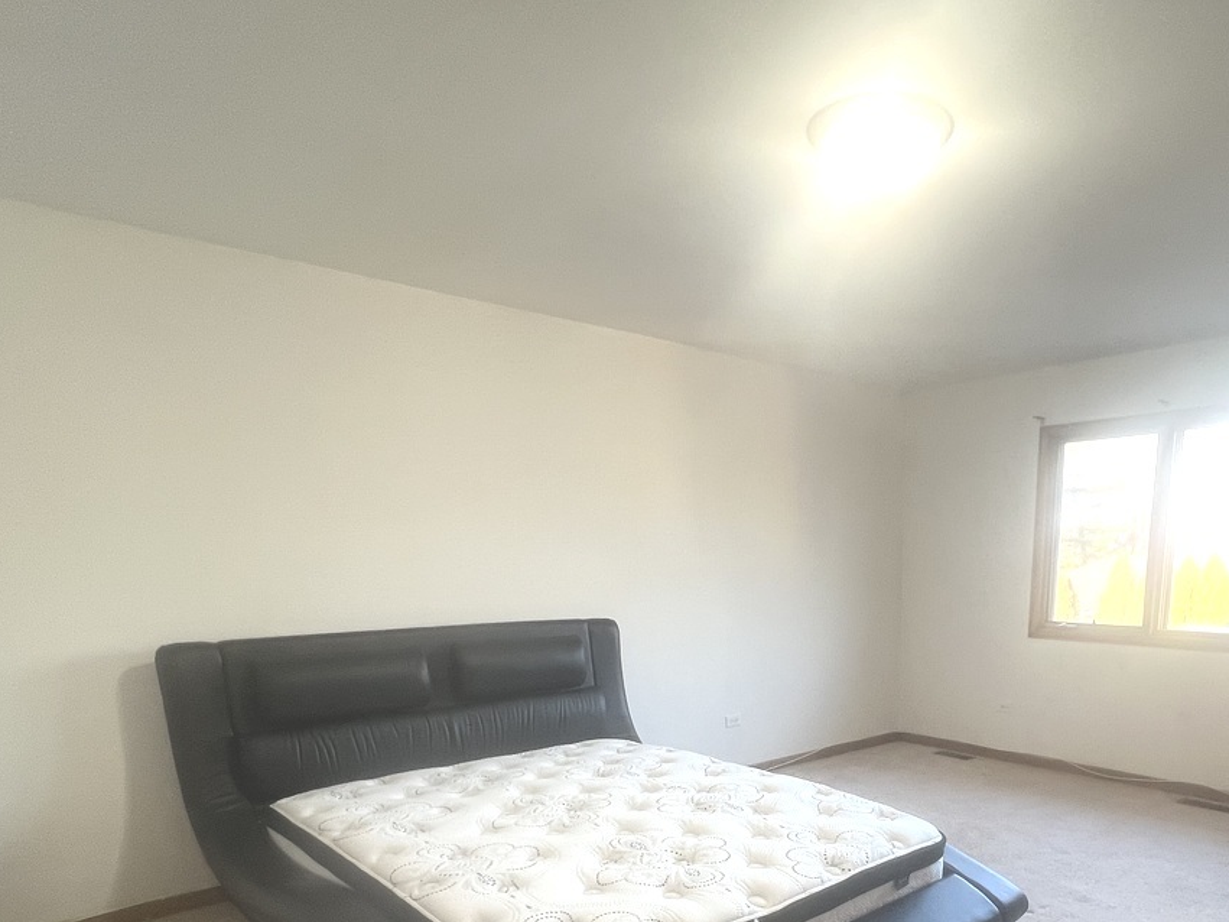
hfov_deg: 74.4
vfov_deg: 56.7
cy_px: 734
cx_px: 802
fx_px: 781
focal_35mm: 22
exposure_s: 1/60
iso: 160
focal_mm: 1.57
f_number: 1.8
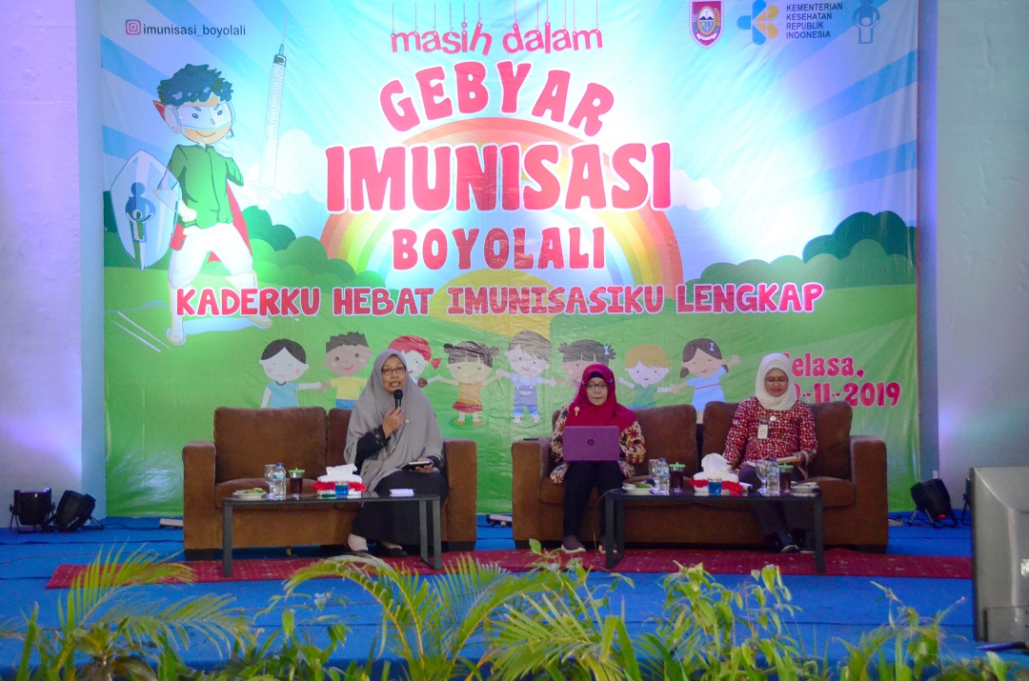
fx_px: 3508
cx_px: 514
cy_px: 340
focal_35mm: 123
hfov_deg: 16.7
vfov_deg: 11.1
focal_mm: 82
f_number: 6.3
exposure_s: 1/160
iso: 3200
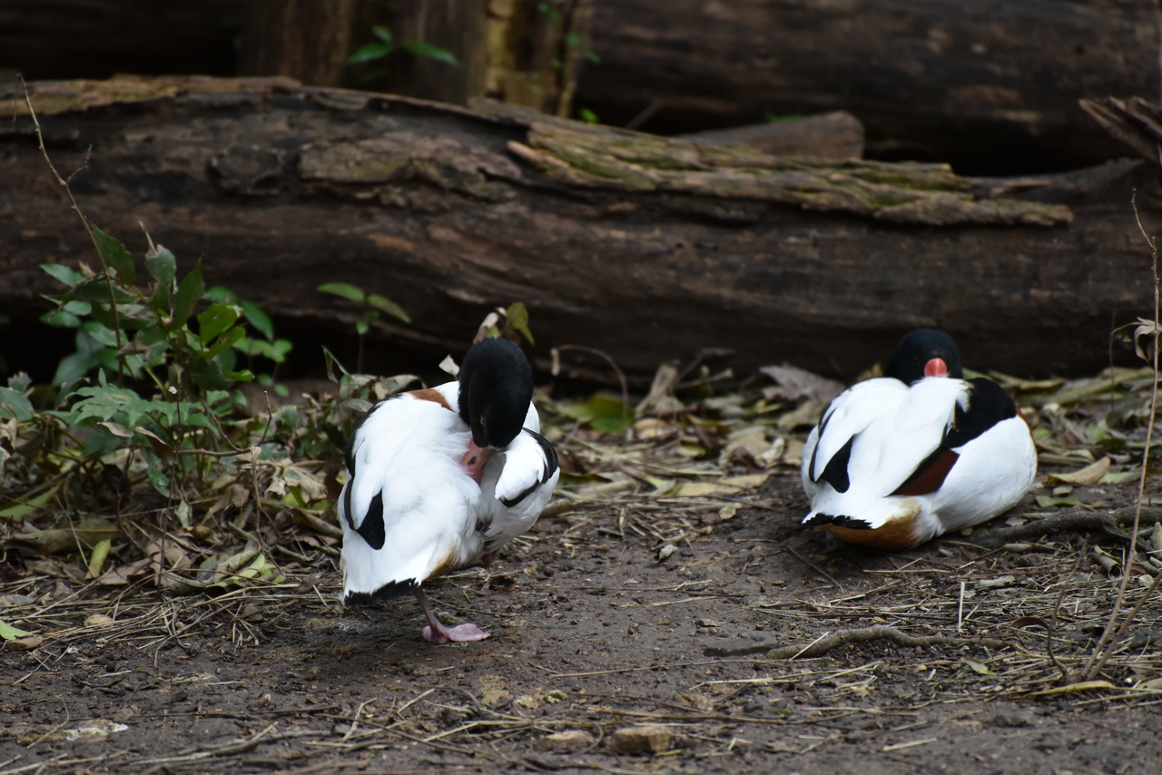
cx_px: 581
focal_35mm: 300
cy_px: 388
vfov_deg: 4.6
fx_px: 9685
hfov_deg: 6.9
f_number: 5.6
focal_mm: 300
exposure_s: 1/640
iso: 1800
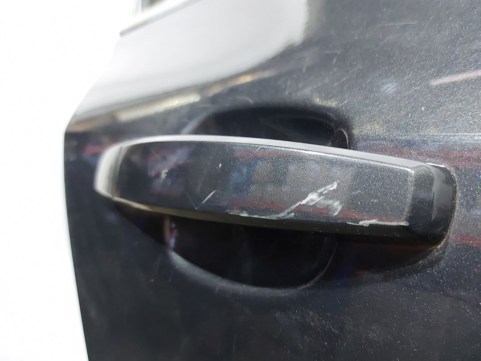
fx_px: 431
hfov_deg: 57.7
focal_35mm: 31
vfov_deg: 45.4
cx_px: 300
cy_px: 195
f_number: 1.8
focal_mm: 5.23
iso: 250
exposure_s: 1/25
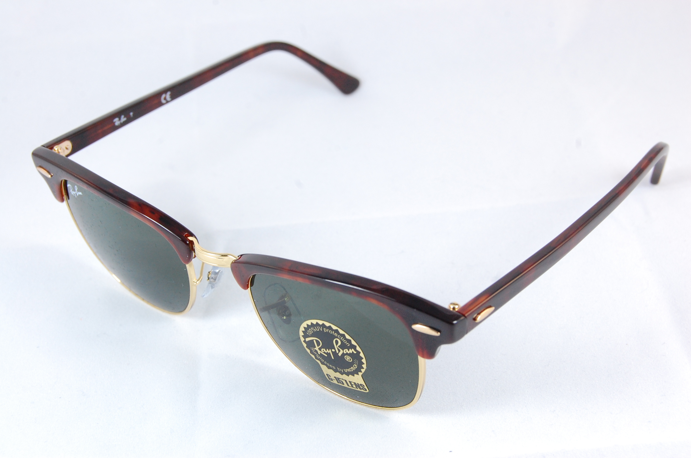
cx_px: 346
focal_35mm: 68
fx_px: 1293
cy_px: 229
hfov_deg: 29.9
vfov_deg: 20.1
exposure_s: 1/160
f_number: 10
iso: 800
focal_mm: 45
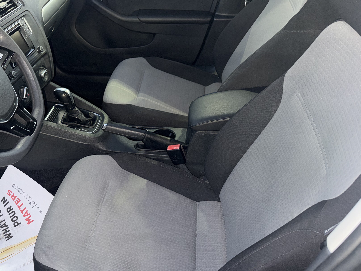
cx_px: 143
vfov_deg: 46.8
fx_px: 313
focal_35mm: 30
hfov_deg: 59.4
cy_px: 146
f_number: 1.78
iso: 50
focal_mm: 6.76
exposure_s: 1/16
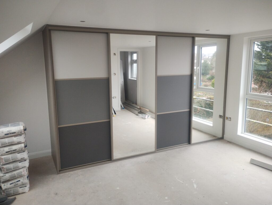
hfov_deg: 63.4
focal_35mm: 28
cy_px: 102
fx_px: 220
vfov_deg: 49.9
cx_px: 136
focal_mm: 4.27
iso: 713
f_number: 1.8
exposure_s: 1/33.3
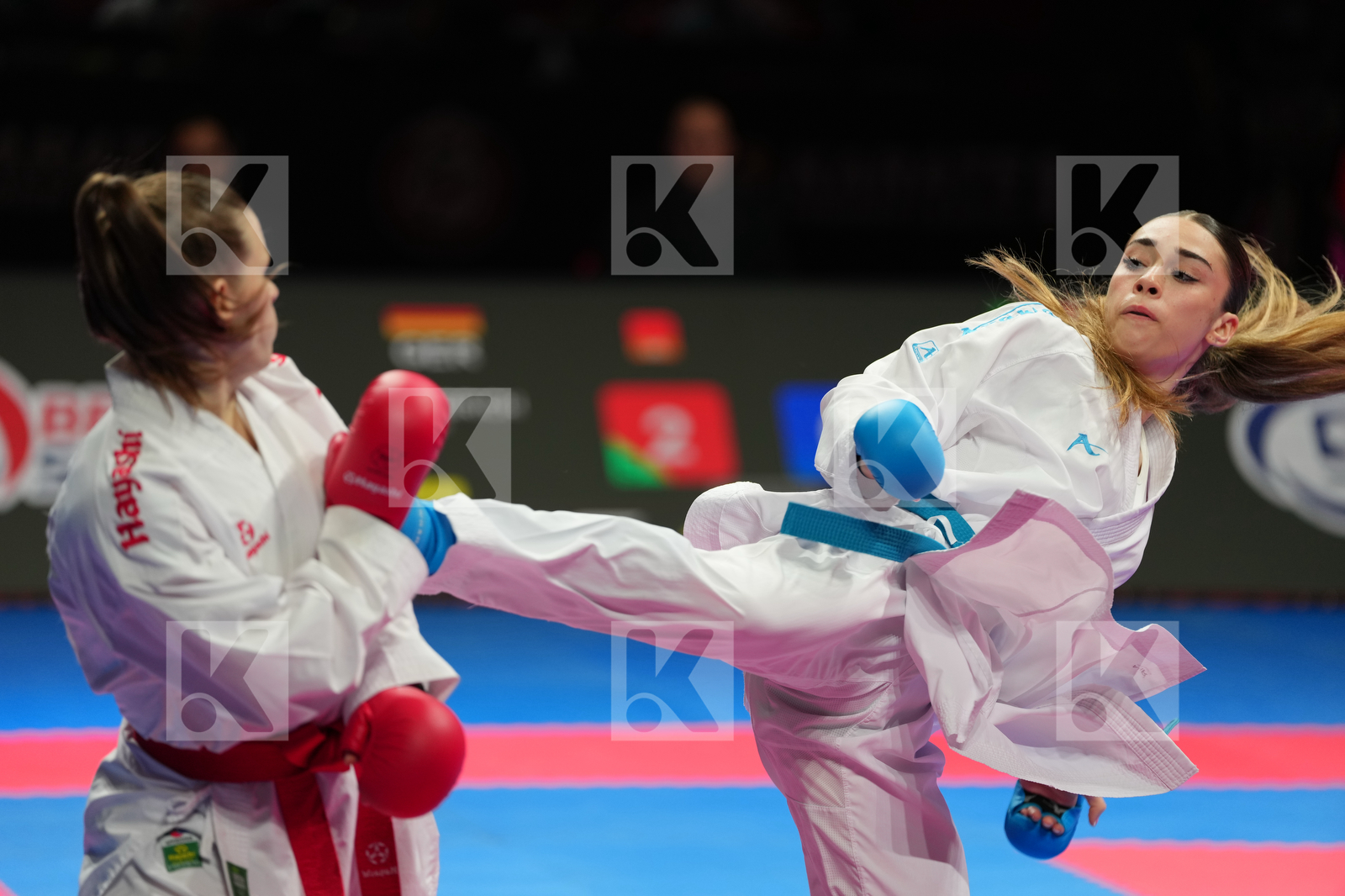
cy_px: 448
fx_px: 6798
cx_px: 672
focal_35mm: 182
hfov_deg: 11.3
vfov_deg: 7.5
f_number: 2.8
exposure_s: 1/1000
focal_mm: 182
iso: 800
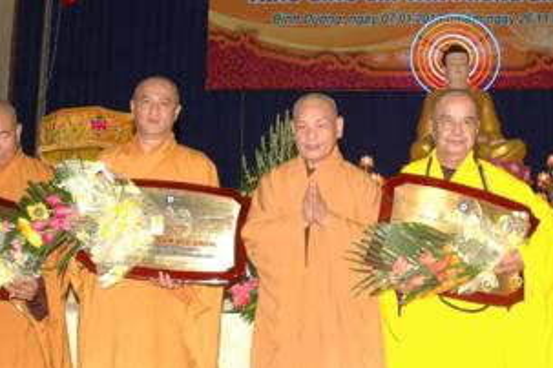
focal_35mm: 57
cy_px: 169
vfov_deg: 23.8
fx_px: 876
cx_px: 349
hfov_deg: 34.9
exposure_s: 1/60
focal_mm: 18
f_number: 7.1
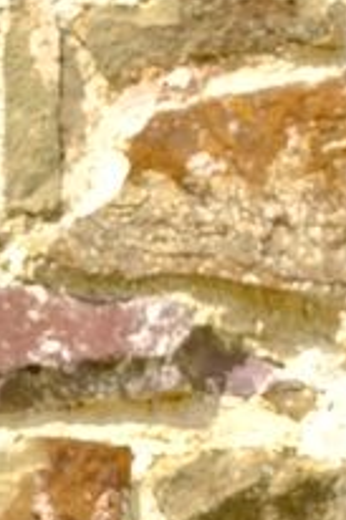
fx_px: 3148
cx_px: 664
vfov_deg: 8.1
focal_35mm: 218
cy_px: 1563
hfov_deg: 6.1
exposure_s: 1/500
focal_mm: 23.3
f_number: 6.4
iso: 800
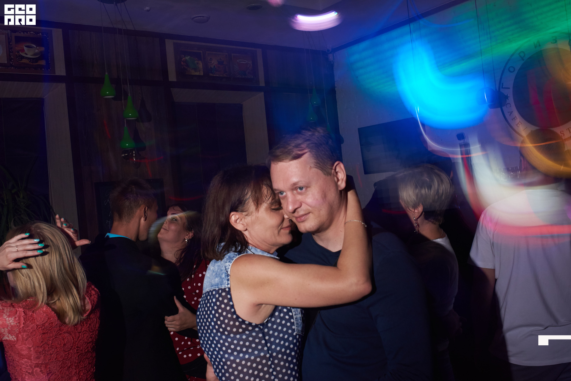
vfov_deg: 37.9
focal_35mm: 35
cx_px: 286
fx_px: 555
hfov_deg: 54.4
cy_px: 190
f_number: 9
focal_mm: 35
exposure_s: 1/10
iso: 1250
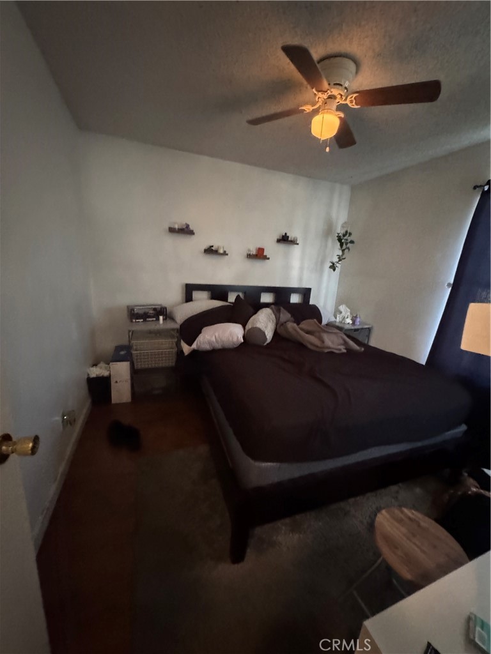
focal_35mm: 14
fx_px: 265
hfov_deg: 85.7
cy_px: 327
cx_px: 246
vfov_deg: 102.1
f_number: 2.2
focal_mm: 2.22
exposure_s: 1/30
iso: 2000
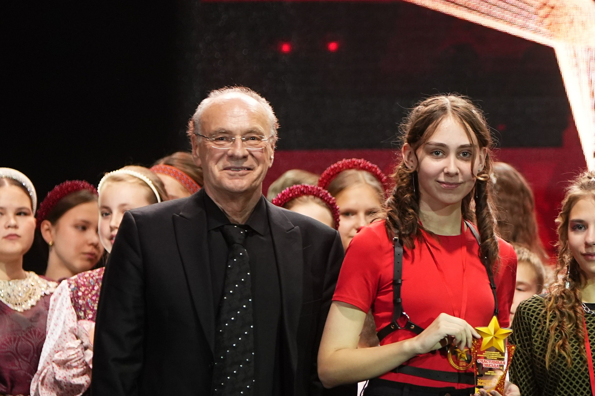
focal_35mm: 348
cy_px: 268
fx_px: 5751
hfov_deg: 5.9
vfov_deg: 3.9
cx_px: 491
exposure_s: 1/250
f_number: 2.8
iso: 1600
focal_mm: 140
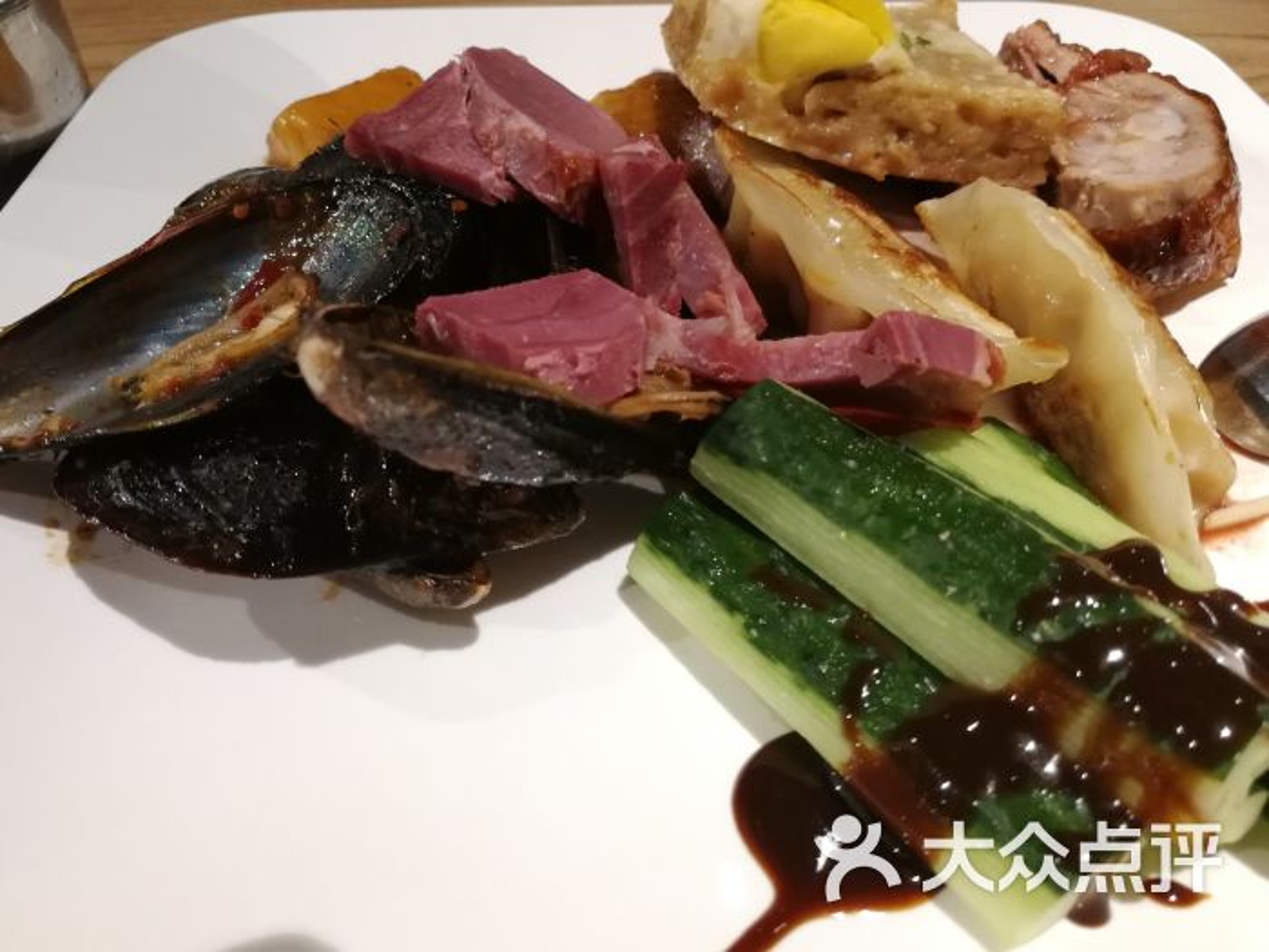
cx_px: 634
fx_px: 990
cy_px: 476
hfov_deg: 65.3
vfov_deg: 51.4
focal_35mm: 27
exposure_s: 1/33.3
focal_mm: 3.95
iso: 400
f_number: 2.2
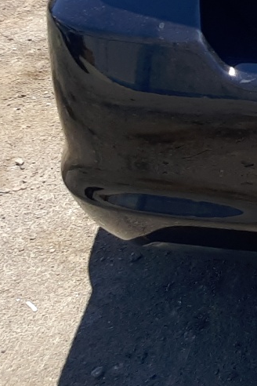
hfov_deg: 13.0
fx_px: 942
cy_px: -82
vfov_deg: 21.4
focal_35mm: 88
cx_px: 554
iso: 40
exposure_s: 1/1429
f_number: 1.7
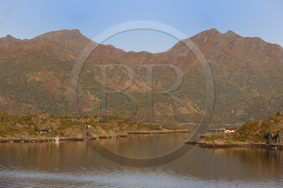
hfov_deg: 14.7
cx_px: 142
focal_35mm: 140
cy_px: 94
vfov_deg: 9.8
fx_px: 1100
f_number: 8
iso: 200
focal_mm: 140
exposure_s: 1/400
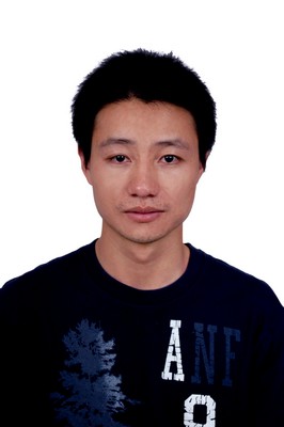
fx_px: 978
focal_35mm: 82
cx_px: 142
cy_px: 214
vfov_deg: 24.6
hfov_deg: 16.5
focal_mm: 55
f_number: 5.6
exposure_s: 1/20
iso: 800
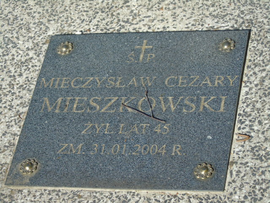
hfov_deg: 15.9
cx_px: 135
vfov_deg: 12.0
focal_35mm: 124
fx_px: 967
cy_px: 102
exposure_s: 1/320
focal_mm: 22
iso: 80
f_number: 4.6
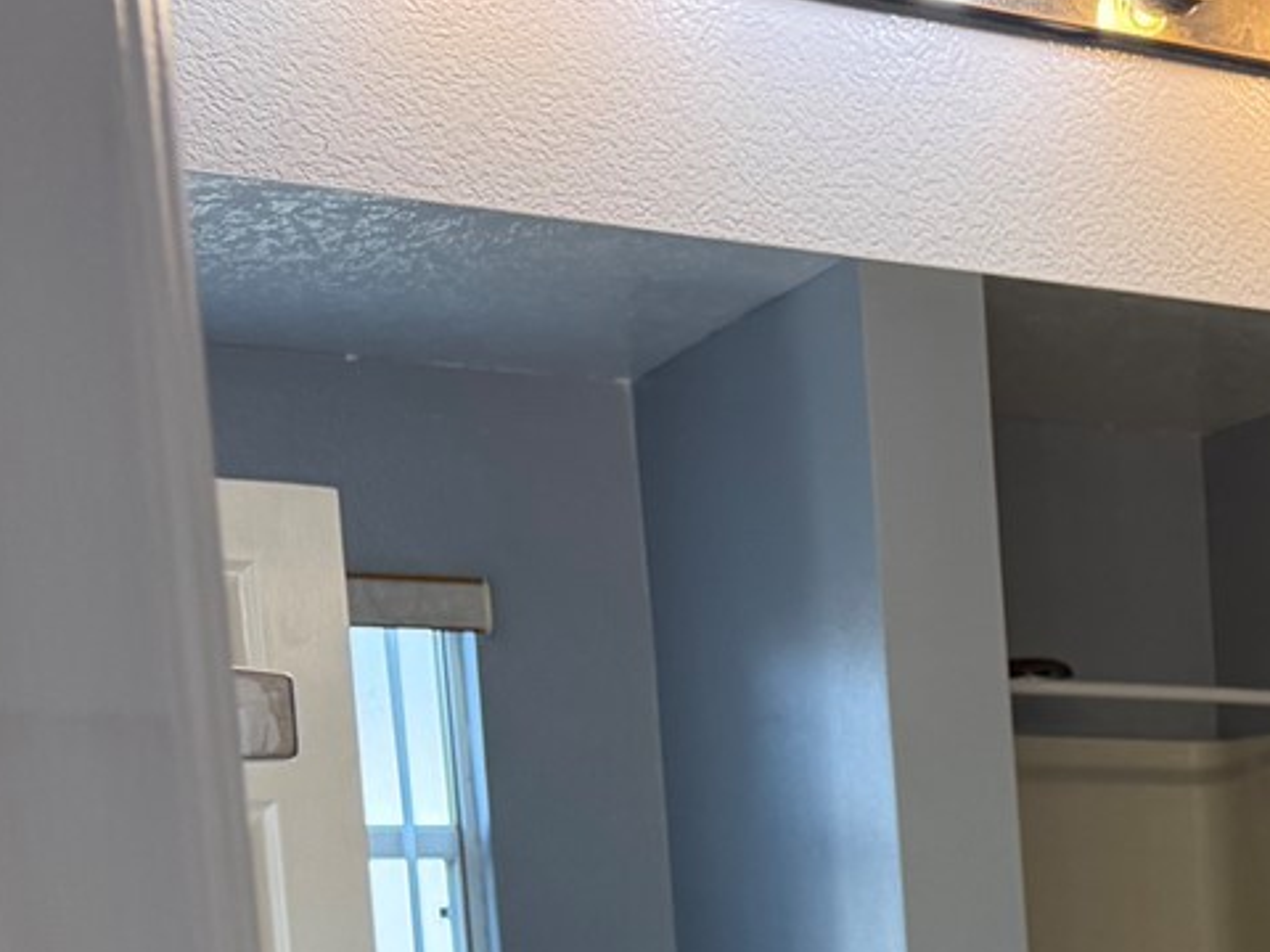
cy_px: 1328
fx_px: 2935
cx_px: 2056
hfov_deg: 20.0
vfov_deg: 17.1
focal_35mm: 80
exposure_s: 1/240
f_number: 1.78
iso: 125
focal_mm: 6.76
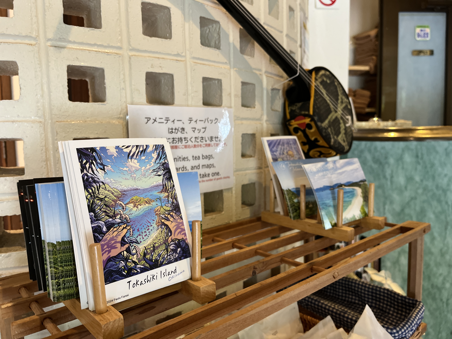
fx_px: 339
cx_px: 226
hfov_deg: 67.3
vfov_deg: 53.1
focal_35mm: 26
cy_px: 170
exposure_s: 1/60
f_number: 1.6
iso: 250
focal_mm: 5.1
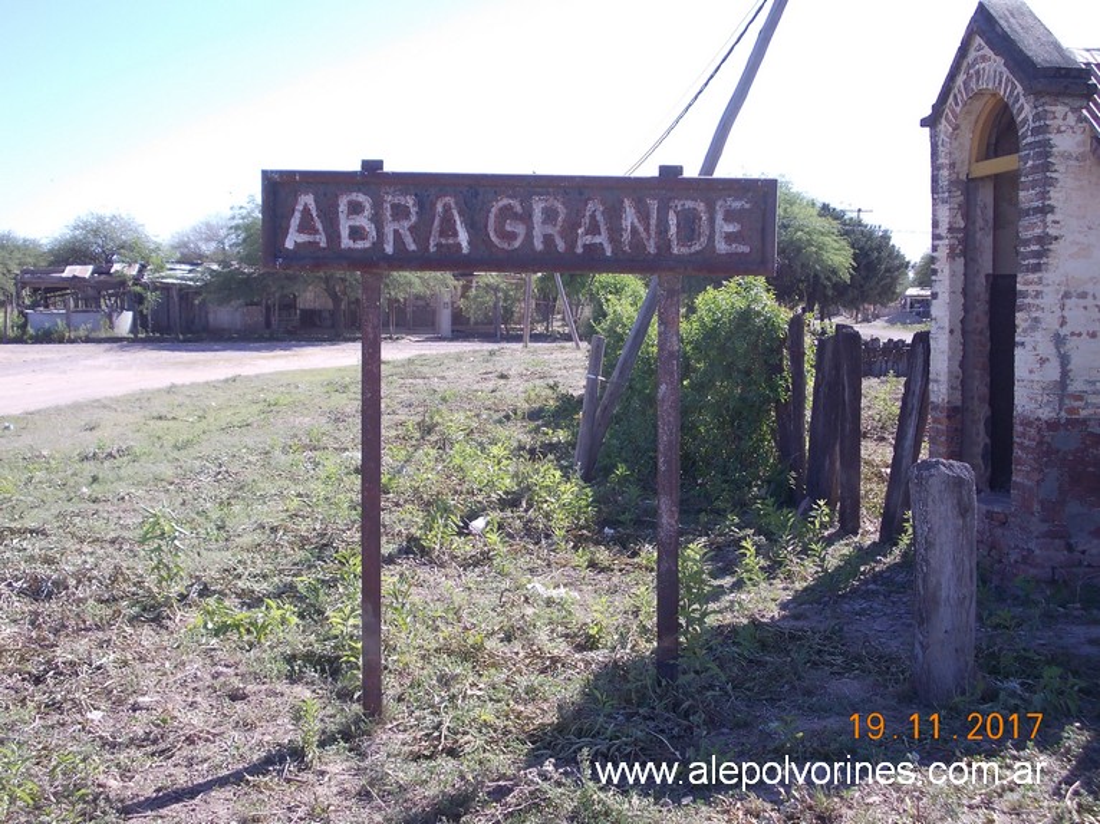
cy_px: 412
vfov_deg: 33.6
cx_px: 550
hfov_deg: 43.9
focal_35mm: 43
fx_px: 1366
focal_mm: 6.1
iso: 80
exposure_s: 1/400
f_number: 3.3
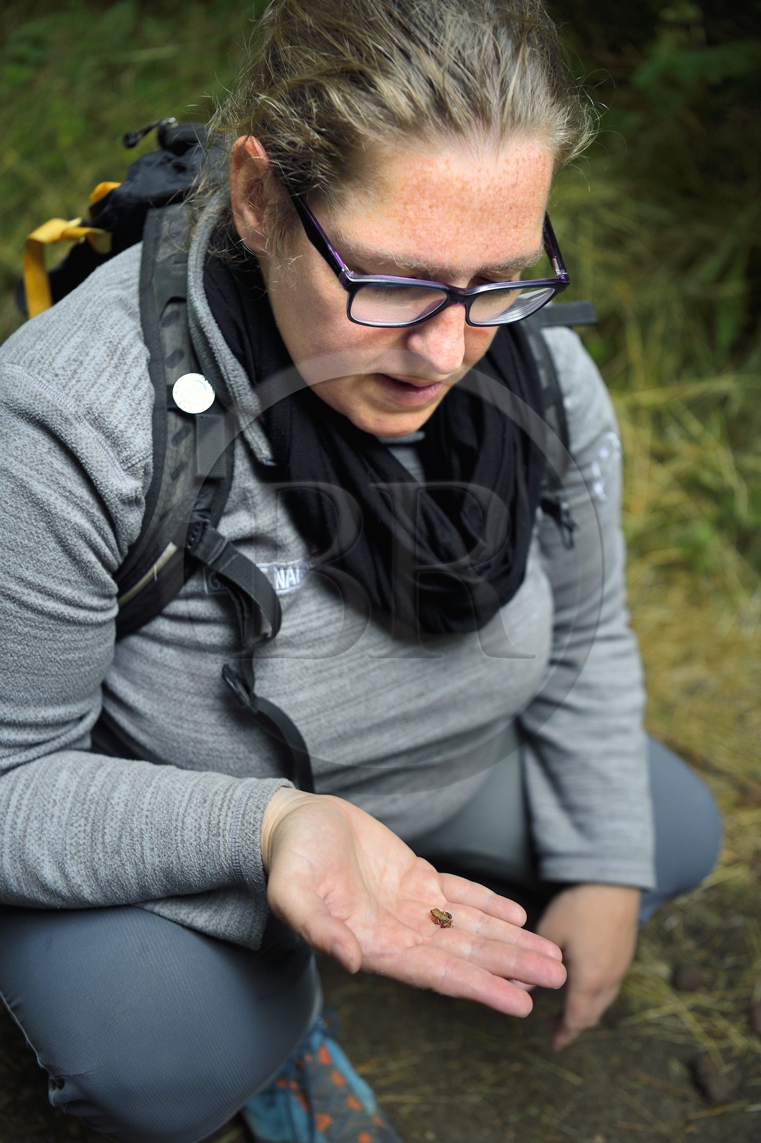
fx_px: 1206
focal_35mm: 38
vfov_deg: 50.7
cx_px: 380
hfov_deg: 35.0
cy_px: 572
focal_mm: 38
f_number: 3.2
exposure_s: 1/200
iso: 800
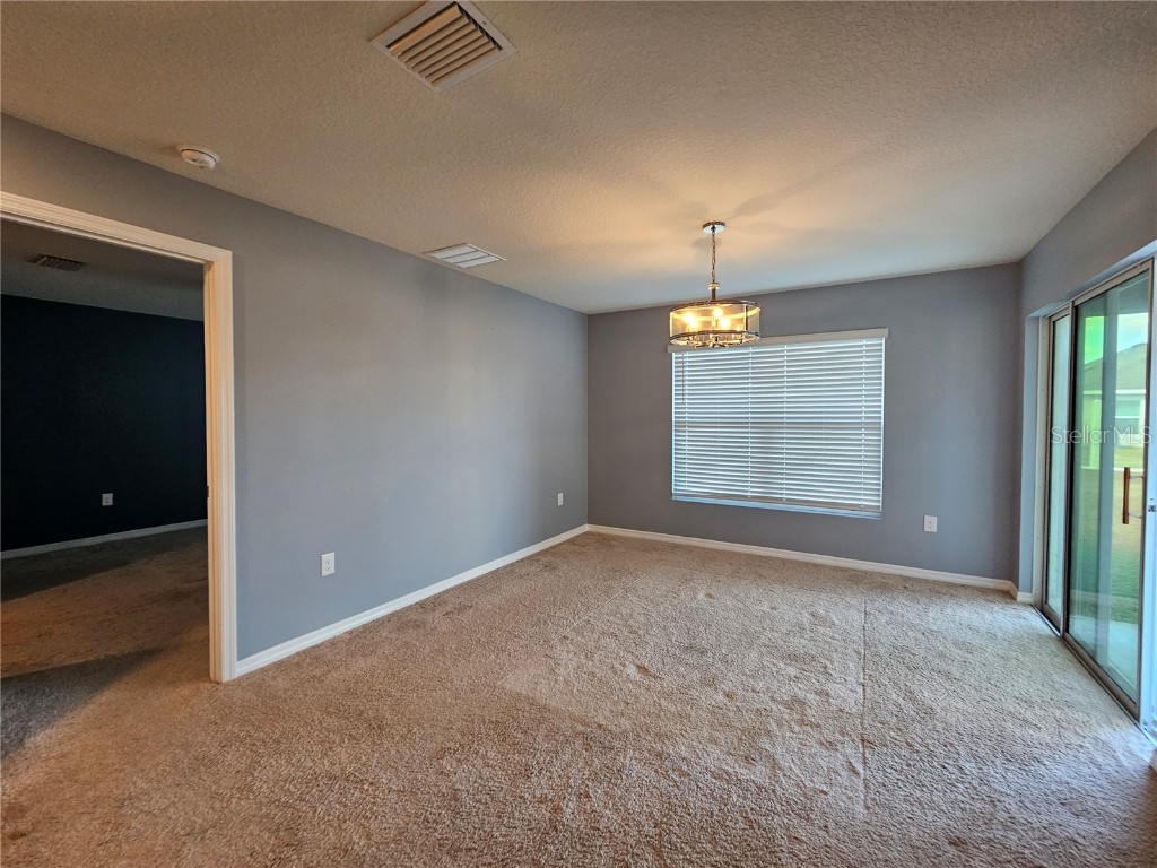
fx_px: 435
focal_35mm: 13
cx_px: 578
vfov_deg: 89.9
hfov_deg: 106.2
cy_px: 434
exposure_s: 1/60
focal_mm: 2.2
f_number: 2.2
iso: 200
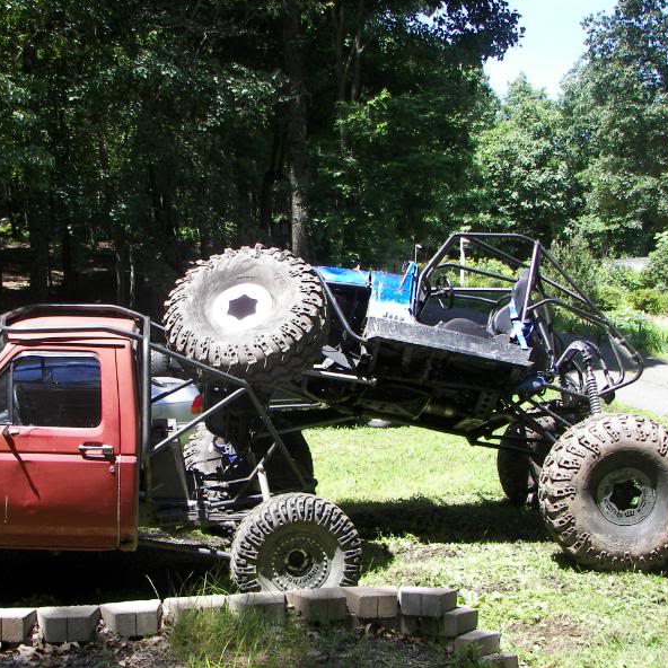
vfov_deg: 39.2
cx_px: 265
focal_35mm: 43
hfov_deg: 39.0
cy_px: 331
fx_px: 939
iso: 50
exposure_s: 1/200
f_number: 2.8
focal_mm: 6
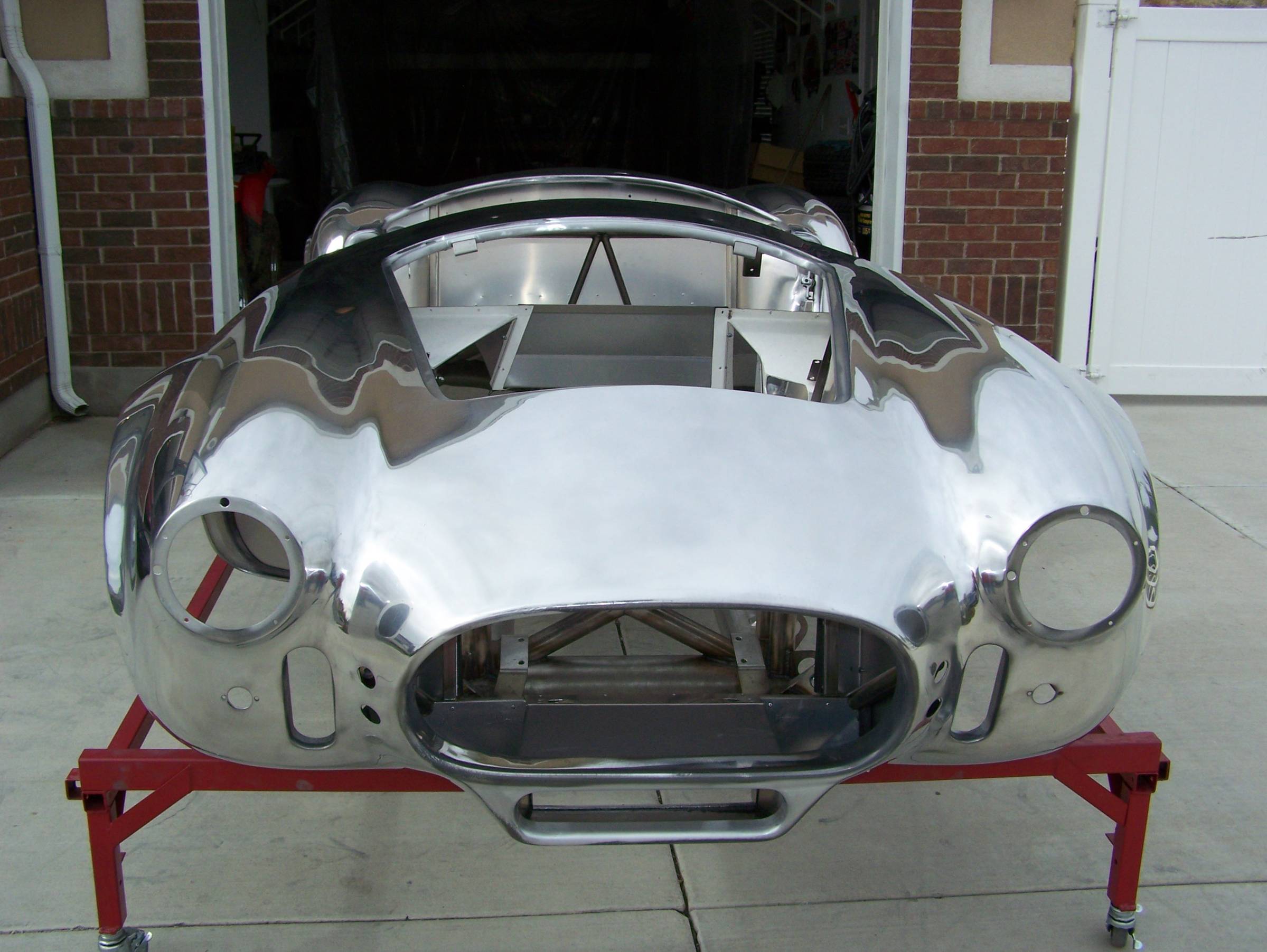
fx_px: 1392
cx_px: 634
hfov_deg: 48.9
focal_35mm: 38
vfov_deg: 37.8
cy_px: 476
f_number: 5.6
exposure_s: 1/800
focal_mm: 6.3
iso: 100
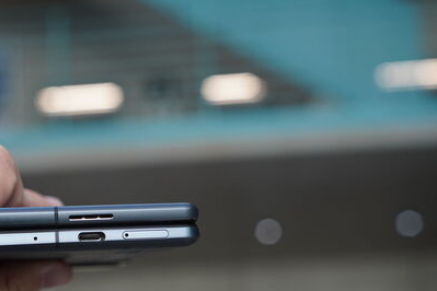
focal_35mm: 80
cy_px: 208
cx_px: 104
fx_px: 971
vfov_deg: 17.0
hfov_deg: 25.0
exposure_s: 1/160
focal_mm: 52
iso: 1600
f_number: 5.6
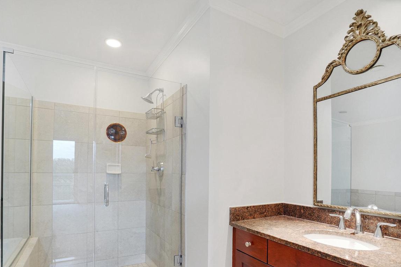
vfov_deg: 61.1
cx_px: 207
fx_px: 223
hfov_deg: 84.0
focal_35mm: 20
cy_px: 167
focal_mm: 16
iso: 1250
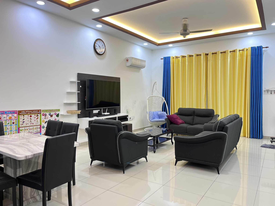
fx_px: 207
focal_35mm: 26
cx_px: 138
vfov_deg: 53.1
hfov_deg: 67.3
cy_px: 103
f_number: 1.6
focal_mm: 5.1
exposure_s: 1/100
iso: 125
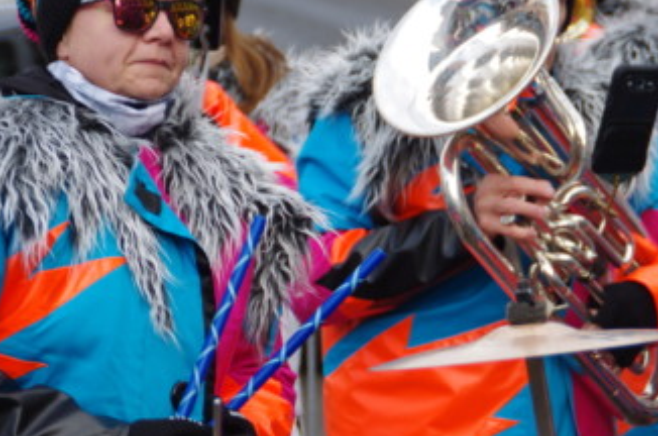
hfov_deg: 10.0
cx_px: 295
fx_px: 3776
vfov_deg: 6.6
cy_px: 233
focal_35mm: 207
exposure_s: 1/125
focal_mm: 90
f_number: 5.6
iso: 100
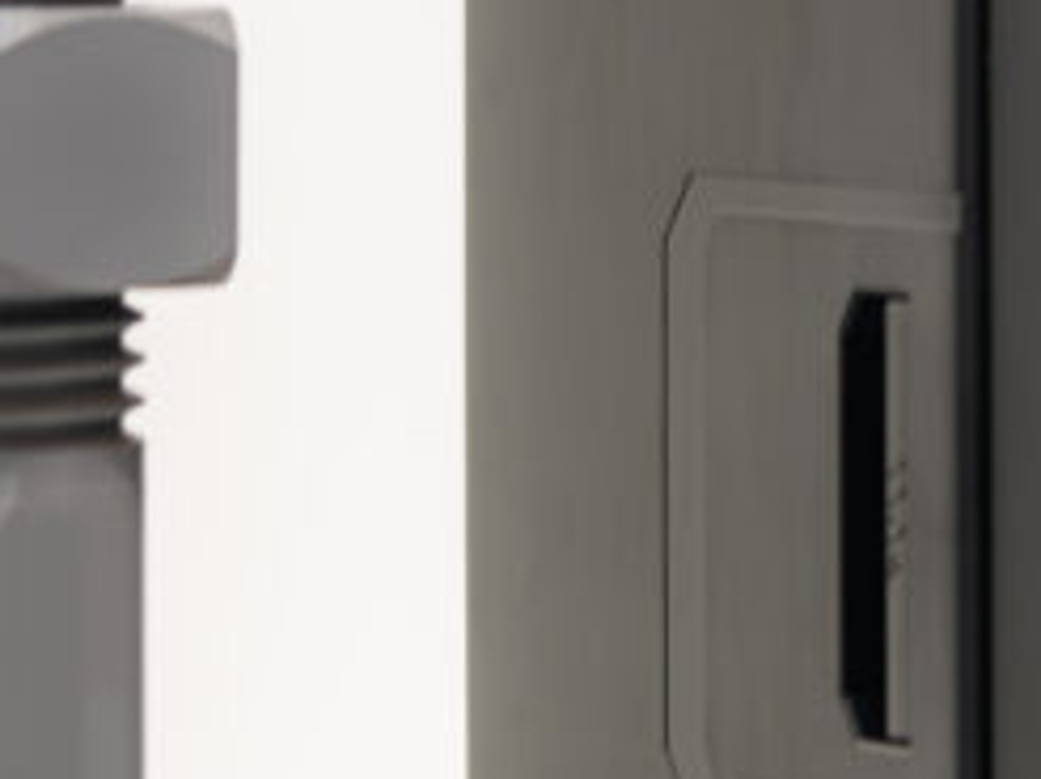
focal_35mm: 541
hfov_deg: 3.6
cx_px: 1727
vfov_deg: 2.7
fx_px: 16254
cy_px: 349
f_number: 2
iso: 200
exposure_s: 1/200
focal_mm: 135
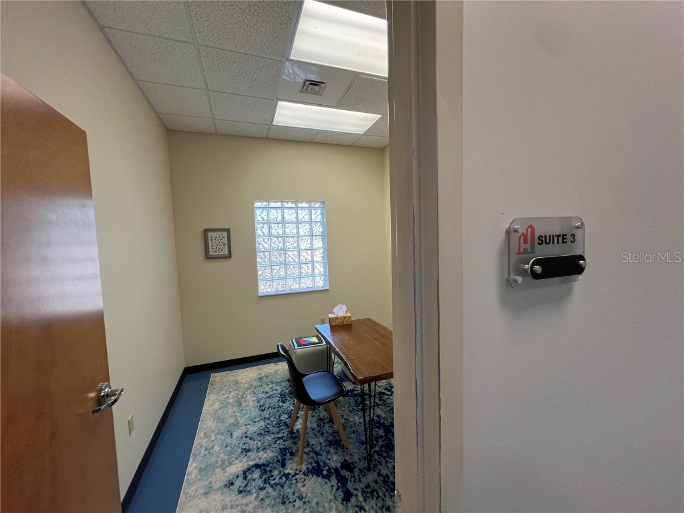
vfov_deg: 89.9
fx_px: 257
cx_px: 342
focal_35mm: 13
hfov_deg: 106.2
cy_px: 256
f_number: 1.8
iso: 80
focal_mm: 1.57
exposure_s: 1/120
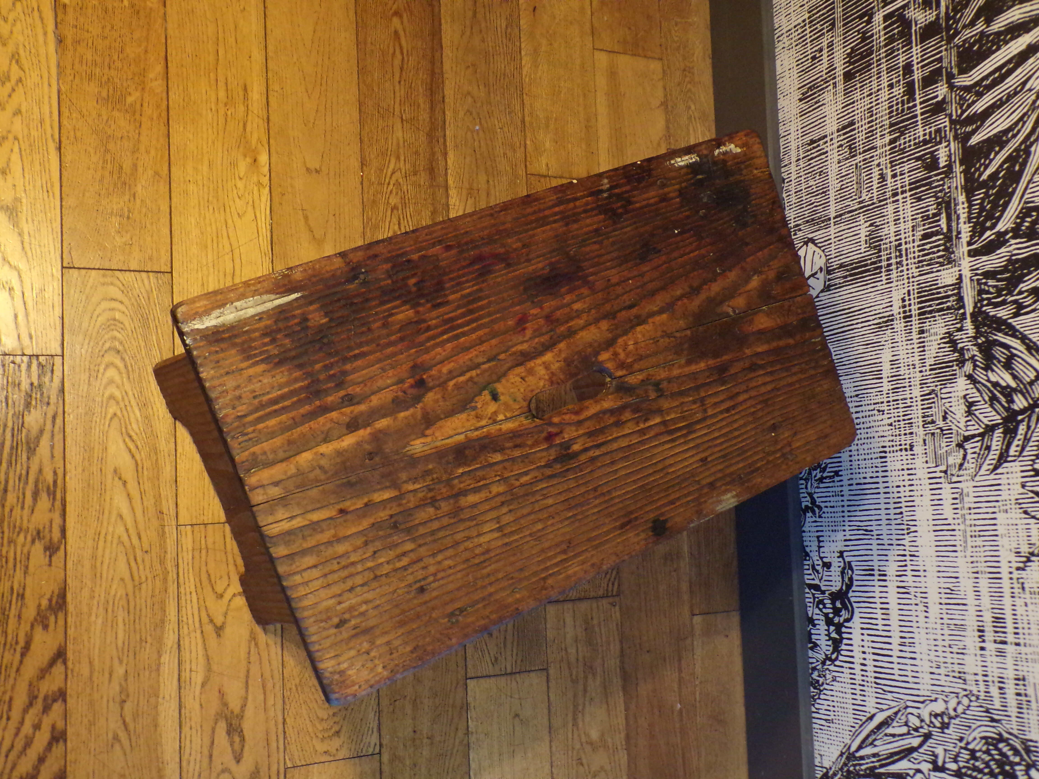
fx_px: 960
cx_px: 520
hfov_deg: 56.8
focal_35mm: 32
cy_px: 390
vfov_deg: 44.2
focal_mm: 5.8
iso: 400
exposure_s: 1/14
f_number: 3.2
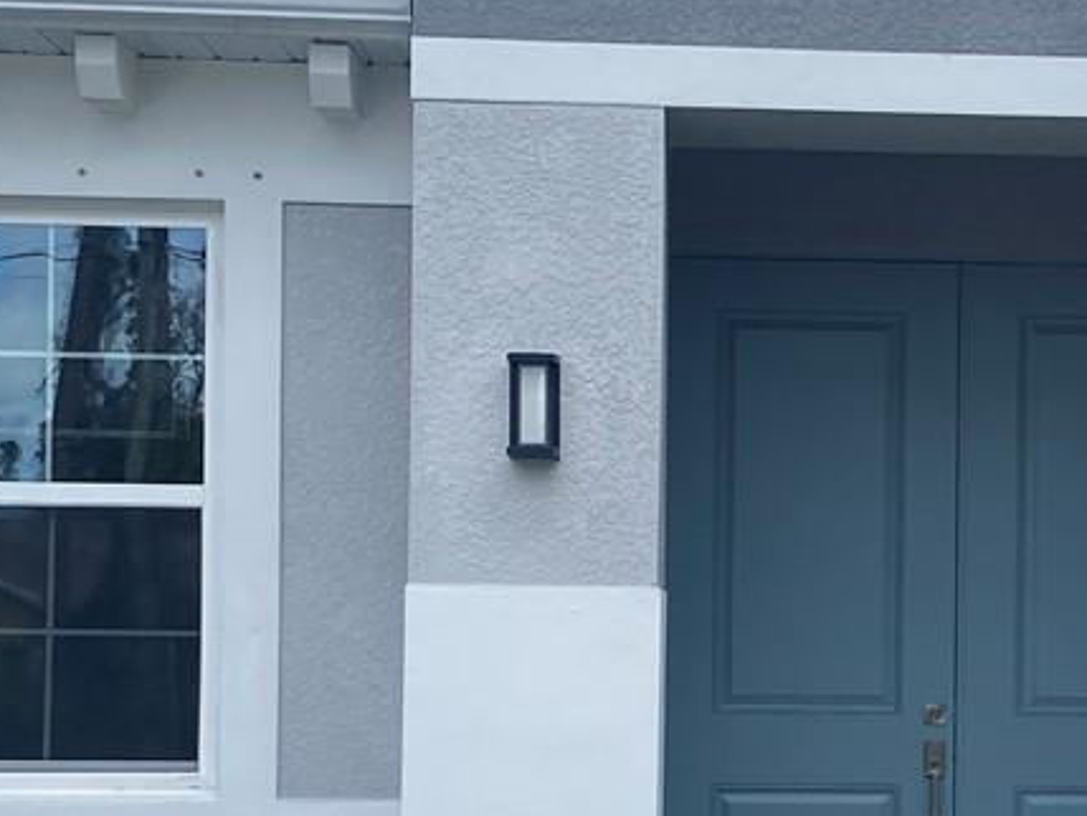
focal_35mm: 97
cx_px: 955
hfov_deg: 19.9
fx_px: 3047
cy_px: 603
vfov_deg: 15.2
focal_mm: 4.25
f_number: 1.8
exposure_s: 1/1727
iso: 32
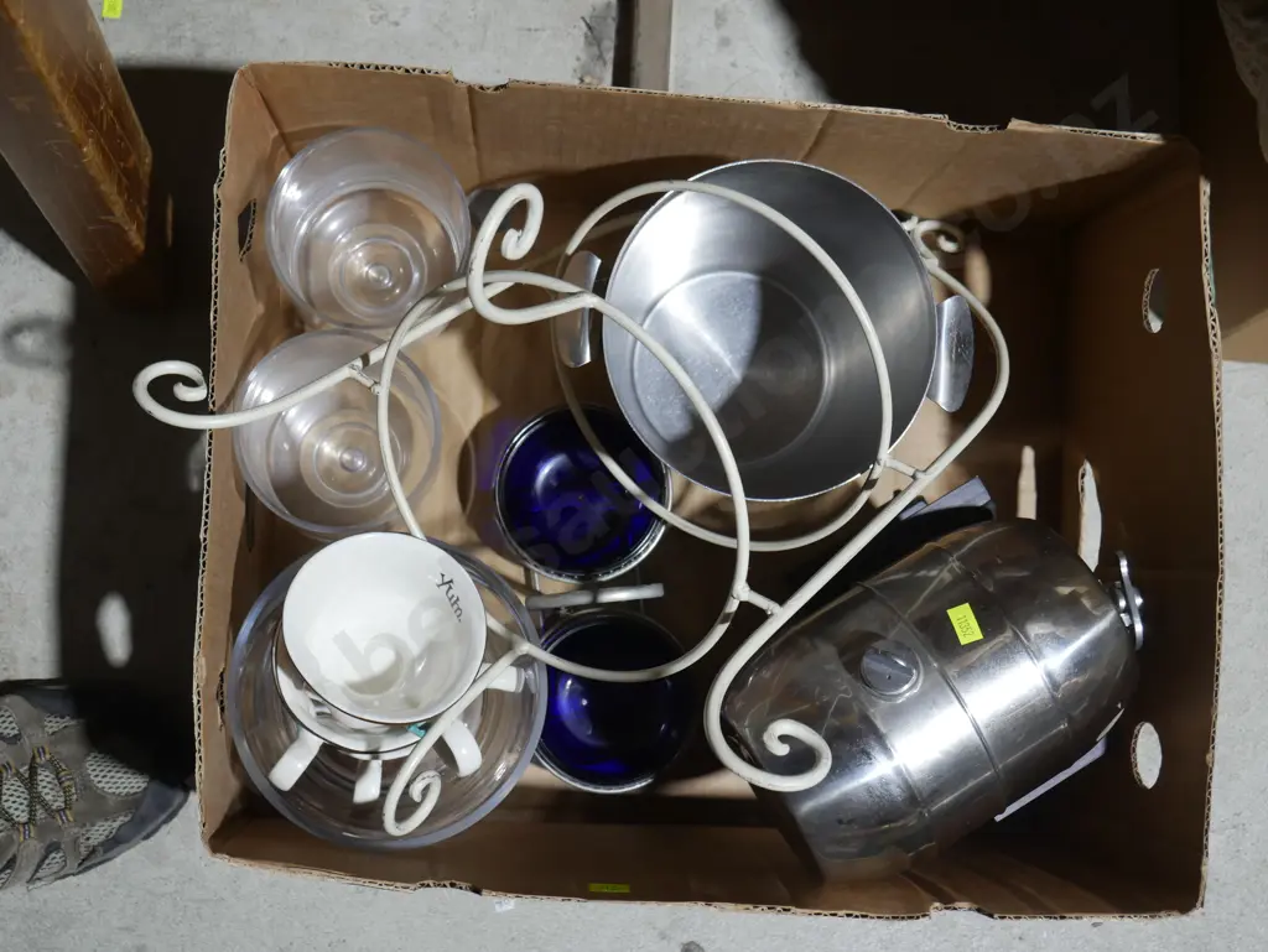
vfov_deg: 29.1
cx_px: 634
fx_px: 1832
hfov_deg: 38.2
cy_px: 476
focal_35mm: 50
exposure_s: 1/60
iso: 640
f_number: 5.3
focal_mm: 25
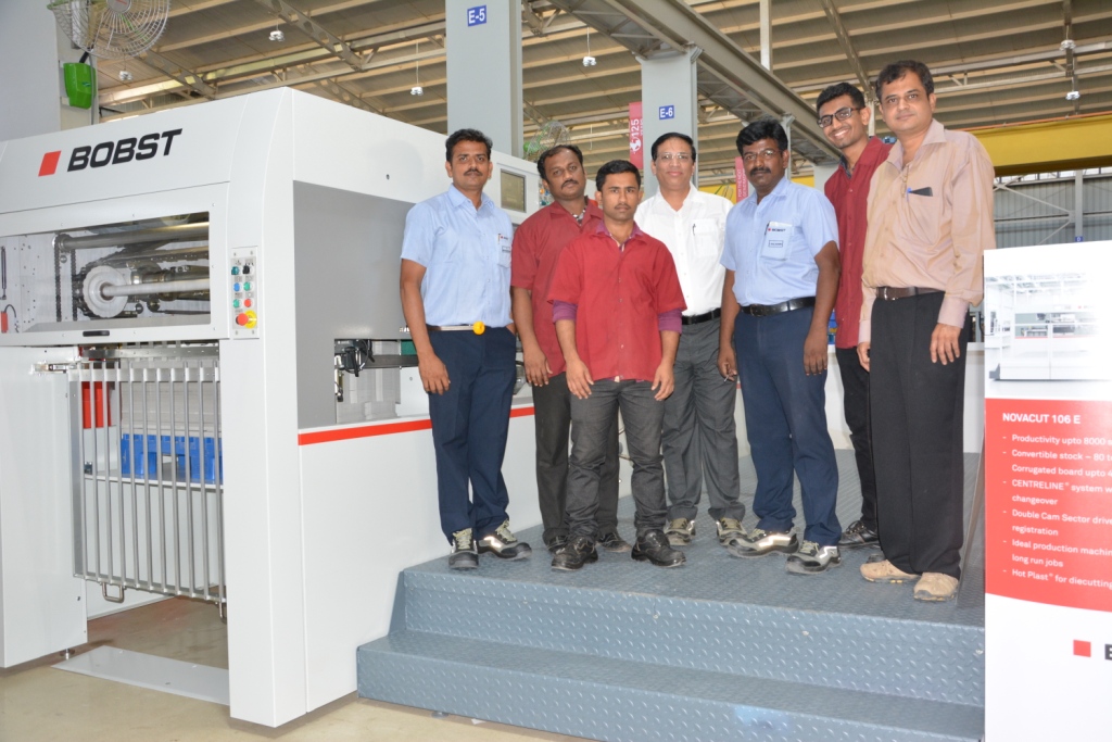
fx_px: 973
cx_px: 556
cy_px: 371
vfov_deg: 41.7
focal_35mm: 32
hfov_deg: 59.5
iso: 800
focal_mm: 21
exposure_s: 1/60
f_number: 5
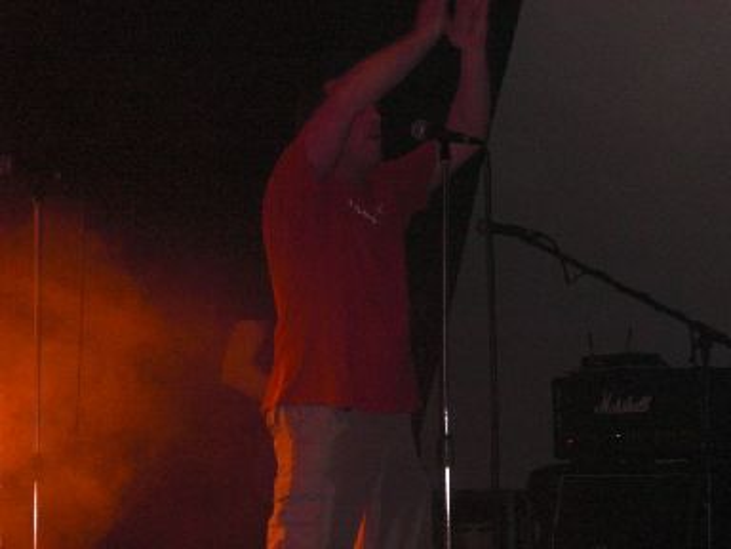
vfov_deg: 13.0
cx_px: 366
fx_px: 2407
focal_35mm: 114
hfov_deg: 17.3
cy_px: 274
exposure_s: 1/60
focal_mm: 18.9
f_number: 5.9
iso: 200
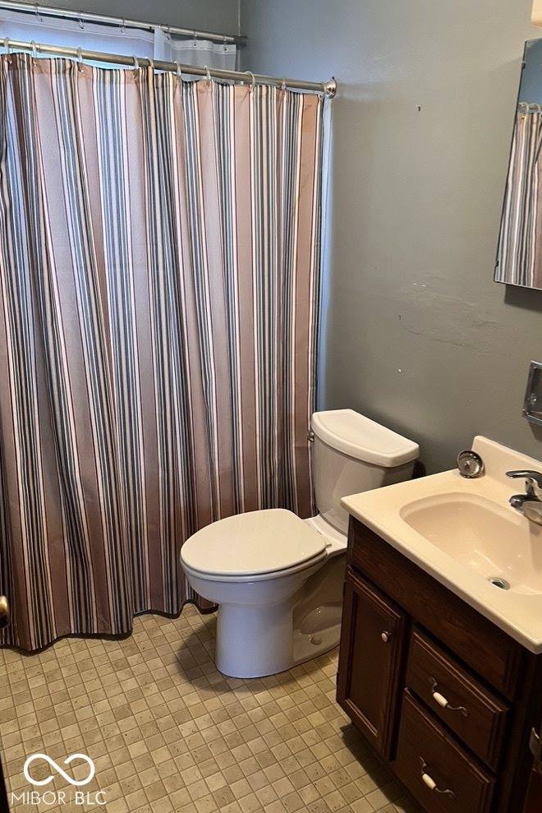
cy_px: 406
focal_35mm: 28
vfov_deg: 65.5
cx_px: 302
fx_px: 632
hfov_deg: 46.3
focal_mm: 5.7
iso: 400
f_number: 1.5
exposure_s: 1/40
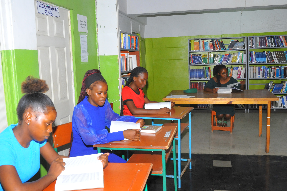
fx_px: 299
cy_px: 96
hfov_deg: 51.3
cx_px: 144
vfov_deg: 35.4
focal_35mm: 38
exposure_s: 1/80
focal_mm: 25
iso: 1600
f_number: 11
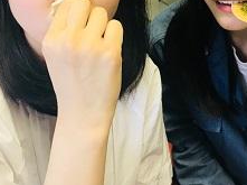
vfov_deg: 26.9
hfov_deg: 36.7
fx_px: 370
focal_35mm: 52
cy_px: 14
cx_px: 150
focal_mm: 4
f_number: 1.8
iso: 40
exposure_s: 1/33
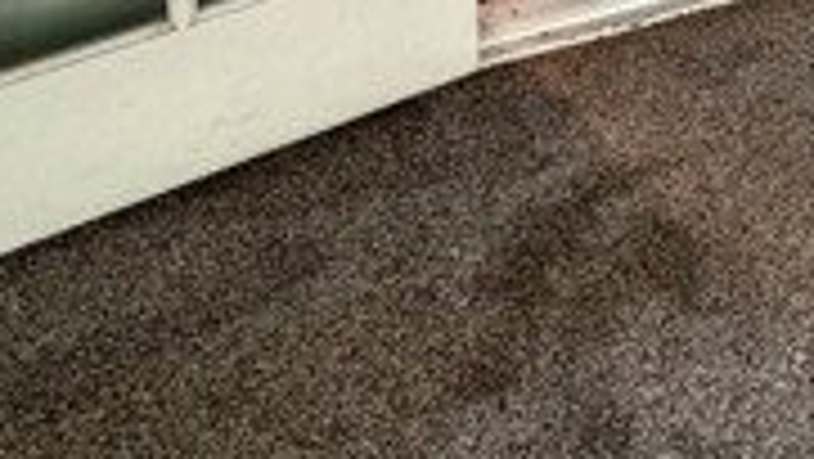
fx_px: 1166
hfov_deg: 36.7
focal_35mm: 54
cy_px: -720
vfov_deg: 13.6
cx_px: 693
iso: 500
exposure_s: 1/60
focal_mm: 2.22
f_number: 2.2
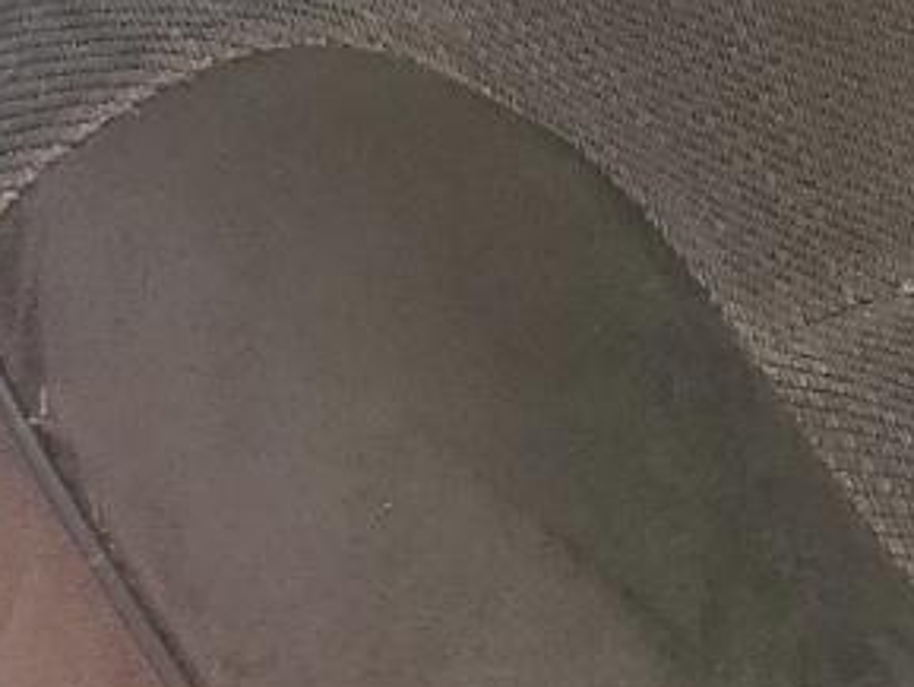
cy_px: -1168
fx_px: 3804
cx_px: 1328
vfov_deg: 8.9
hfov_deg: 13.0
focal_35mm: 144
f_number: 1.5
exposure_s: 1/145
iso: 50
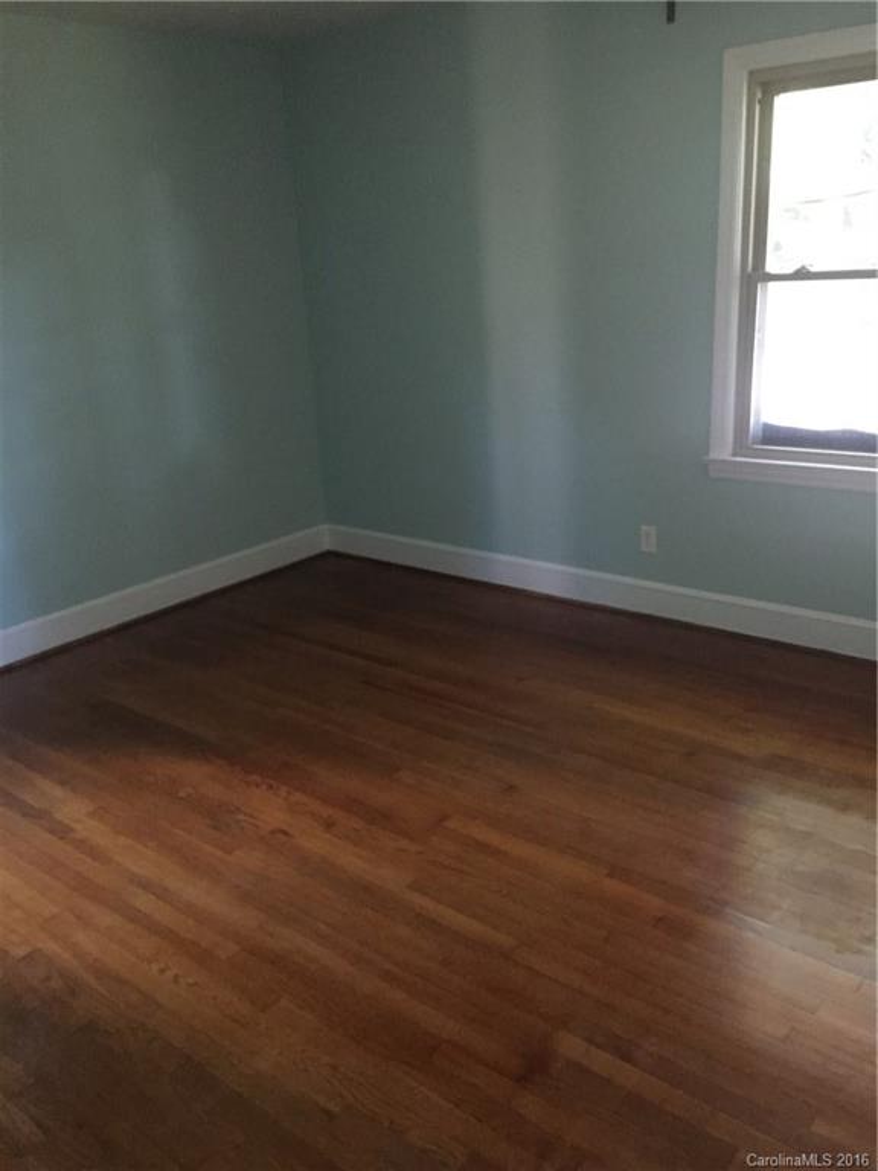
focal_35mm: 29
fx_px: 981
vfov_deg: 61.7
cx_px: 439
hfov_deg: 48.2
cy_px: 586
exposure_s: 1/15
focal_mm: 4.15
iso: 400
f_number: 2.2
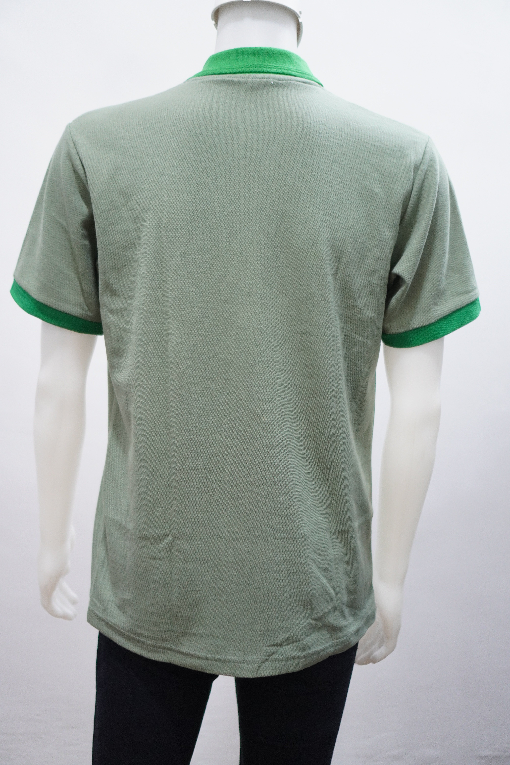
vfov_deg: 37.9
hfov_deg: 25.8
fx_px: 1116
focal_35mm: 52
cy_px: 382
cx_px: 255
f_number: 1.8
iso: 800
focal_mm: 35
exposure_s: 1/125
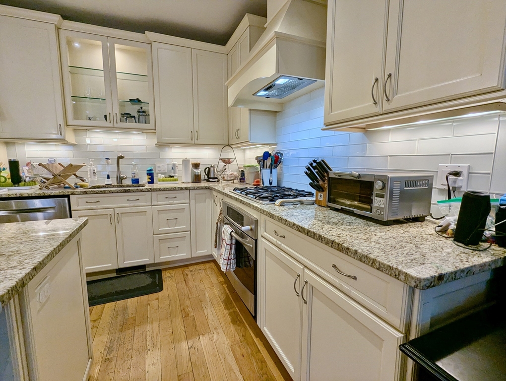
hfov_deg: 94.4
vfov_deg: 78.2
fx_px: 234
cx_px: 253
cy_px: 190
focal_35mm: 16
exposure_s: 1/126
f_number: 2.2
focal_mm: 2.35
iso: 179
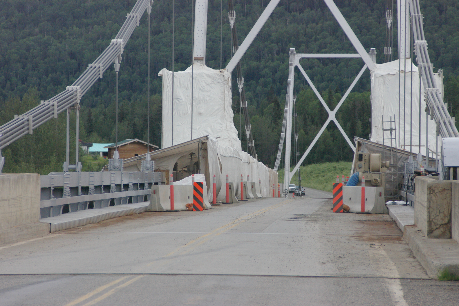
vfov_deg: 6.2
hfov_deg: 9.3
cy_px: 153
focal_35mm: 222
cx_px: 230
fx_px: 2831
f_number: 9.5
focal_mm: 148
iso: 800
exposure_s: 1/500
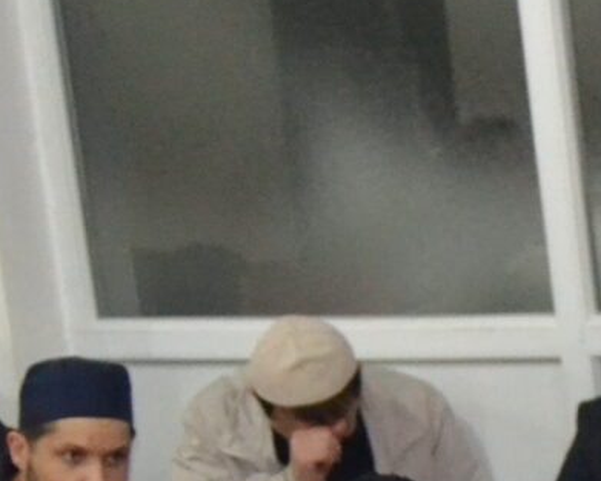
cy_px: 751
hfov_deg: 10.5
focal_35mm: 166
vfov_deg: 9.0
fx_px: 2953
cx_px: 1267
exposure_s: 1/60
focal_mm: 18
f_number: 3.5
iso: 2800
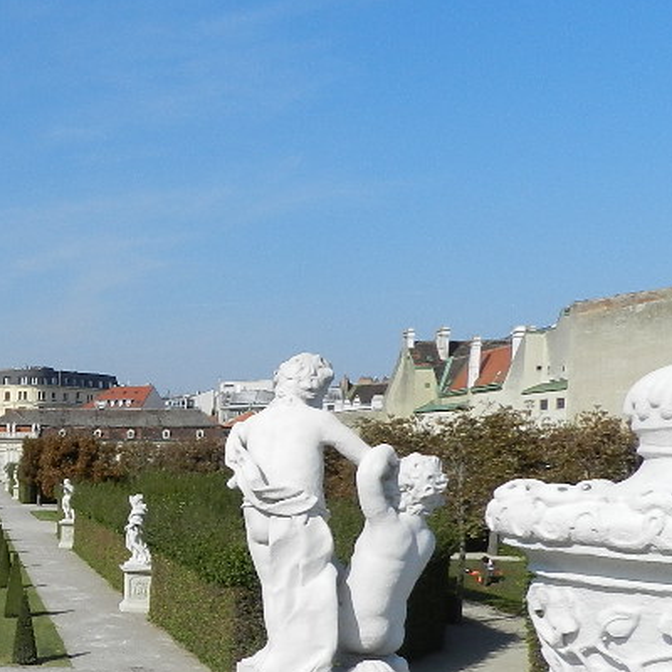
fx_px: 1142
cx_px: -178
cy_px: 519
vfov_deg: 32.1
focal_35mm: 52
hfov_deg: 27.8
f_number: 5
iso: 160
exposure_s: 1/1000
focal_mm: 4
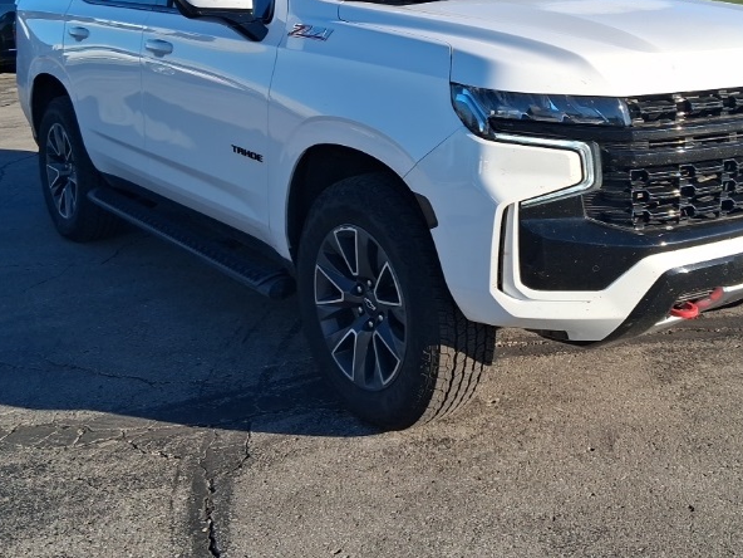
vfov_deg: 31.6
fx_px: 966
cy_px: 136
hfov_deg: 41.7
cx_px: 471
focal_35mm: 45
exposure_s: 1/515
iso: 25
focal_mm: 3.98
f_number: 1.8
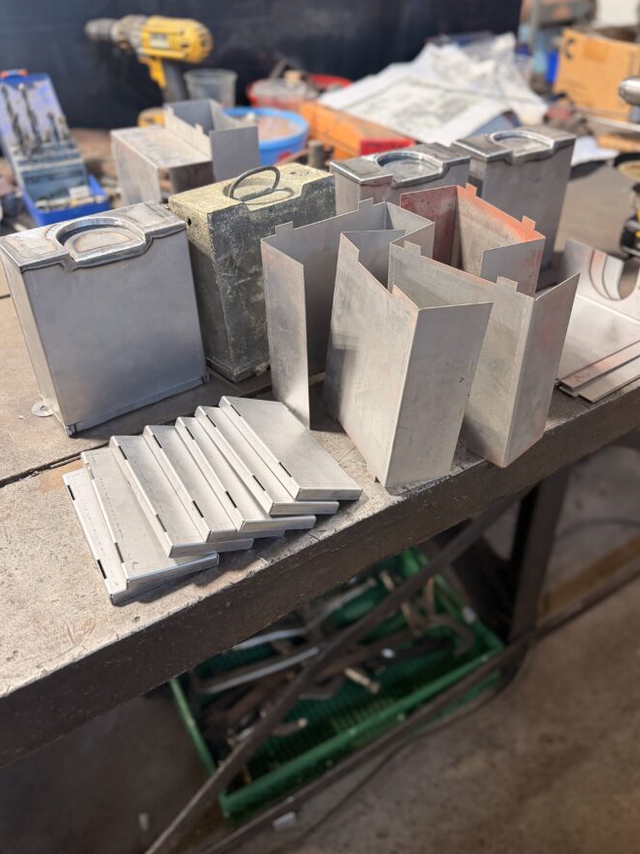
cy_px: 410
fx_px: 691
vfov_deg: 63.4
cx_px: 356
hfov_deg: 49.6
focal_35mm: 28
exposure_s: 1/50
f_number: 1.78
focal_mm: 6.76
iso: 200
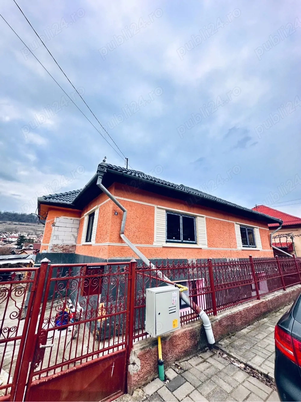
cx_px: 150
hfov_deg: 85.7
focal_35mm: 14
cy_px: 201
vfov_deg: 102.1
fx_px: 162
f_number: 2.2
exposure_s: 1/282
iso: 40
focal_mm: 2.22
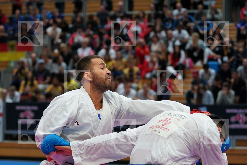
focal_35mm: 118
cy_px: 82
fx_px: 810
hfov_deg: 17.3
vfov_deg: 11.6
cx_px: 124
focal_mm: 79
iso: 1600
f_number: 2.8
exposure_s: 1/1000
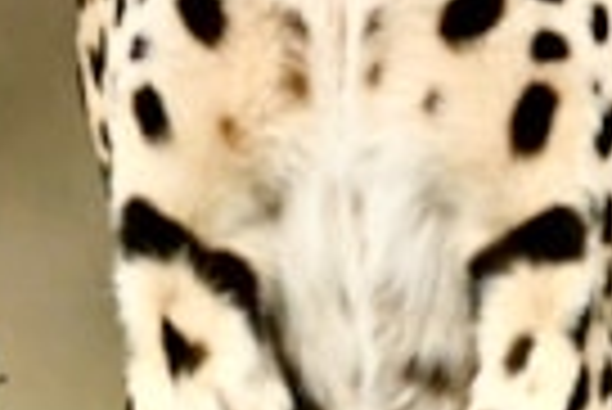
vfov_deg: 0.5
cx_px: 446
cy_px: -525
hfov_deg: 0.8
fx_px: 44842
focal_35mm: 2635
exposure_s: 1/4000
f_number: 4
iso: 2000
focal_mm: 560
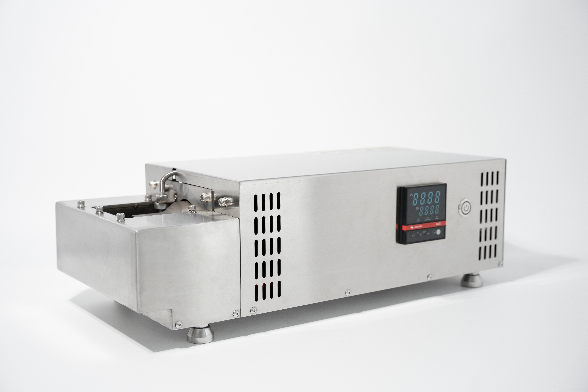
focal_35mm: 50
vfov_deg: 27.0
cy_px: 196
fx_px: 815
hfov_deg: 39.7
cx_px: 294
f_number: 4.5
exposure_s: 1/100
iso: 200
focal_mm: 49.9
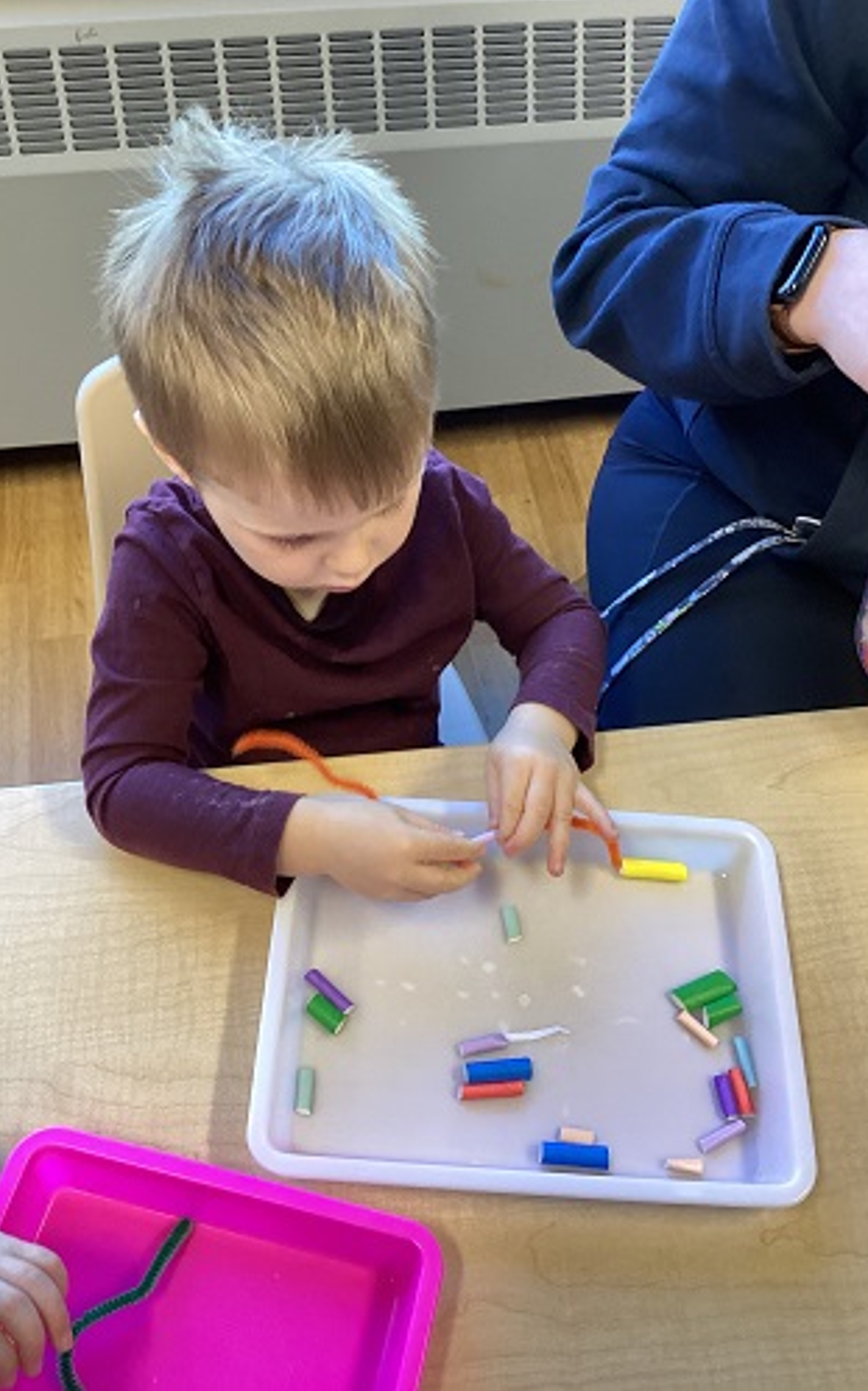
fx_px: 1250
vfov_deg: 58.2
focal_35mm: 33
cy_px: 696
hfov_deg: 38.3
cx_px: 428
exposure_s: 1/60
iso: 160
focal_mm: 3.3
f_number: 2.4
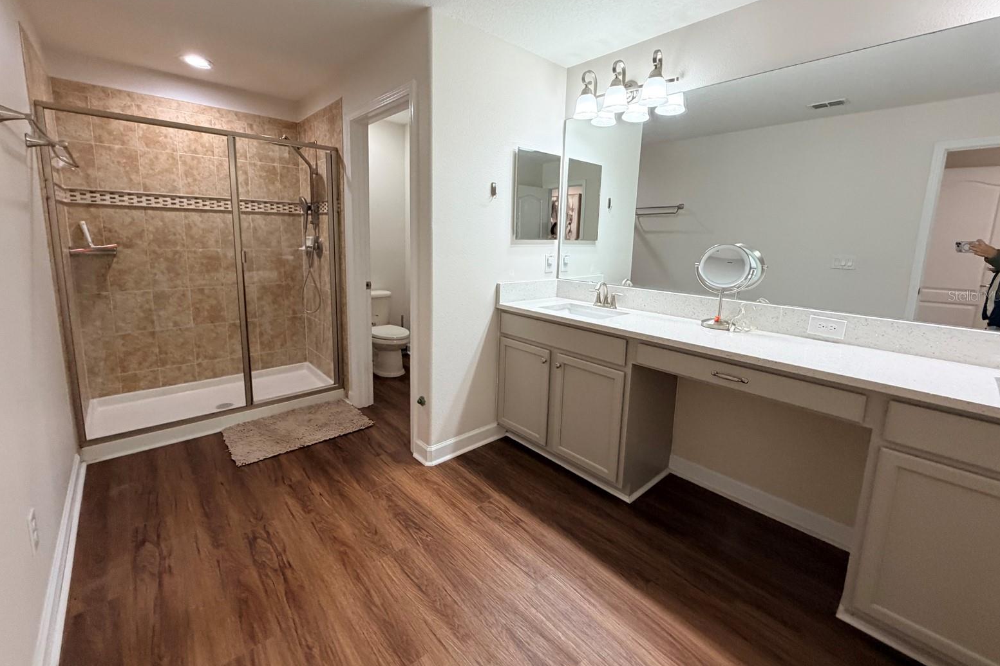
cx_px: 494
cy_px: 295
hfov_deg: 100.4
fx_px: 417
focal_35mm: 15
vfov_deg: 77.0
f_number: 2.2
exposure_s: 1/120
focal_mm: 2.22
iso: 320
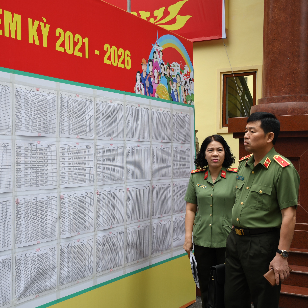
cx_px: 105
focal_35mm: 58
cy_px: 155
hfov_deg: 29.4
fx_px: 584
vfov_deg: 29.6
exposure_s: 1/200
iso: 200
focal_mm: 30
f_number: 4.5
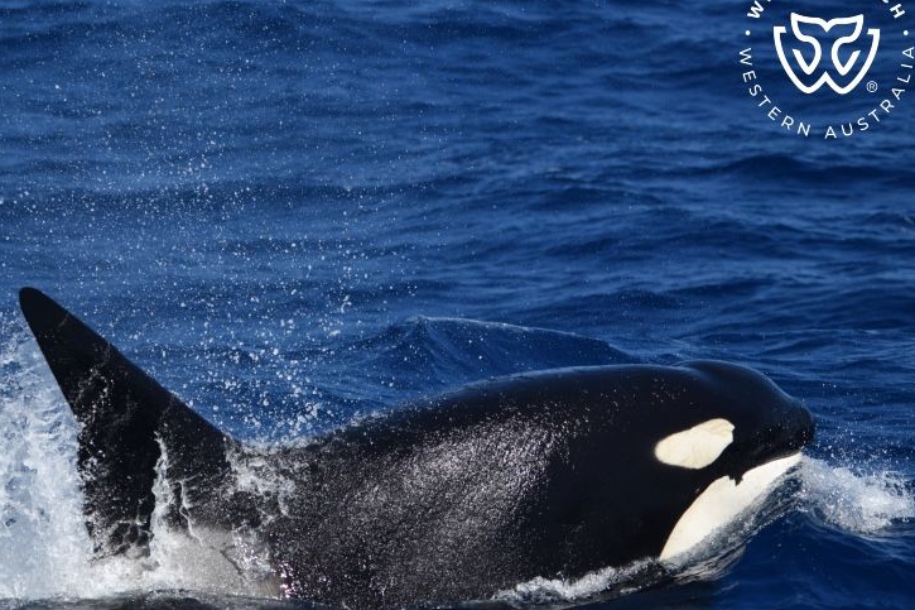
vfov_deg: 5.2
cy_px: 294
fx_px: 6733
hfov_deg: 7.8
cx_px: 418
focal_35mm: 265
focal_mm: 240
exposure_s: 1/8000
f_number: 5.6
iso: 720
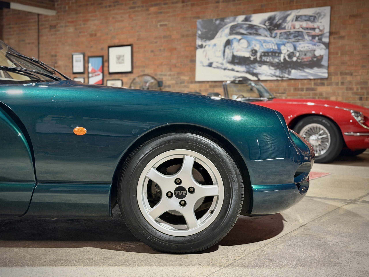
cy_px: 138
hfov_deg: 39.7
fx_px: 512
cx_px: 184
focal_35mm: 48
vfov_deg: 30.3
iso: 500
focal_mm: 6.76
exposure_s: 1/33
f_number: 1.78
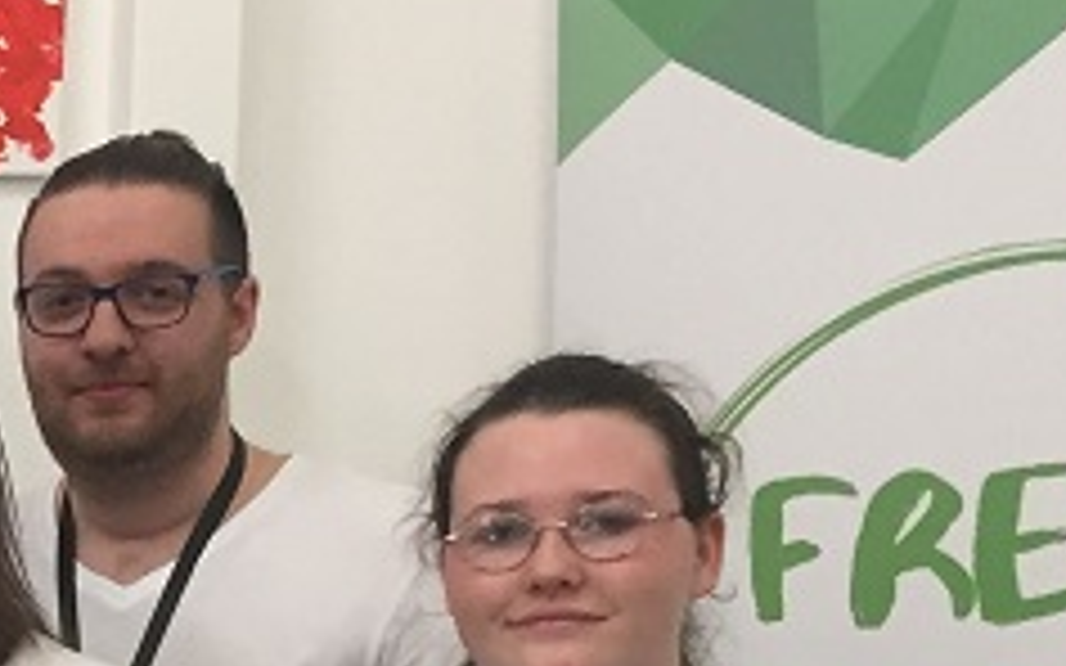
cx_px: -855
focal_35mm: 122
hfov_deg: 14.9
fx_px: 3543
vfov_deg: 10.4
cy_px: 961
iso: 64
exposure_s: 1/33
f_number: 2.2
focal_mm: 4.15
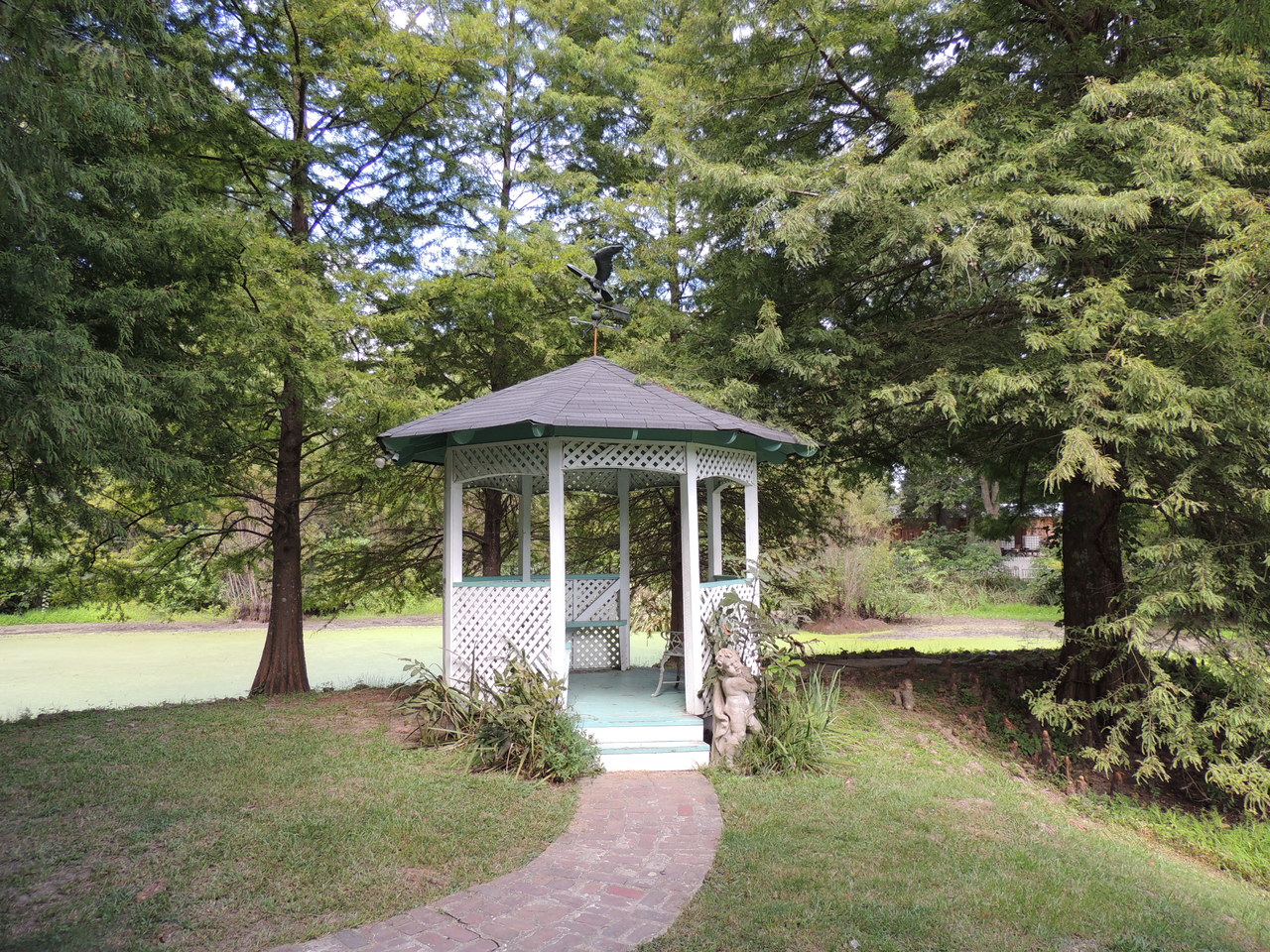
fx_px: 881
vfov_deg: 56.8
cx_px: 635
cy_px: 476
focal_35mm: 24
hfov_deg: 71.6
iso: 100
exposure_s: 1/100
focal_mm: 4.3
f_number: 3
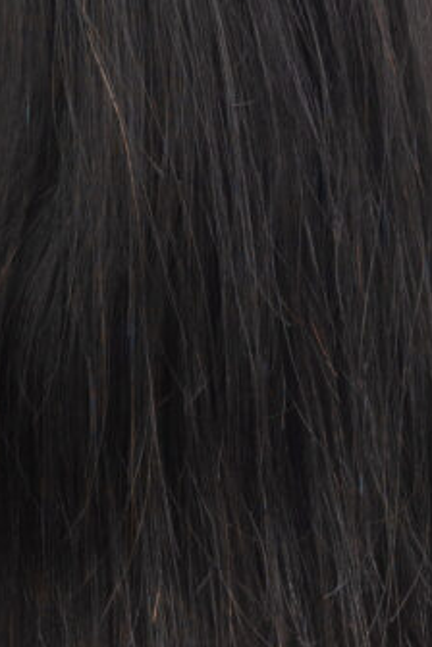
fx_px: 4806
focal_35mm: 267
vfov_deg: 7.7
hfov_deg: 5.1
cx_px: 251
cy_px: 755
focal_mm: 35
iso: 200
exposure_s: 1/160
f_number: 3.5
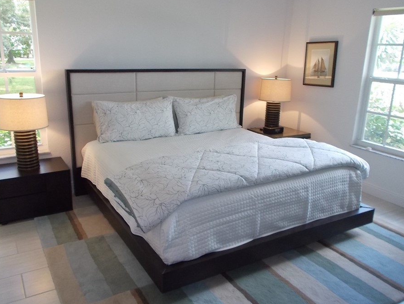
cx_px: 199
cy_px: 154
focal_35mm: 30
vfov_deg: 46.8
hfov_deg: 59.9
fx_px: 350
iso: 200
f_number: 3.2
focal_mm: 4.6
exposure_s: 1/25
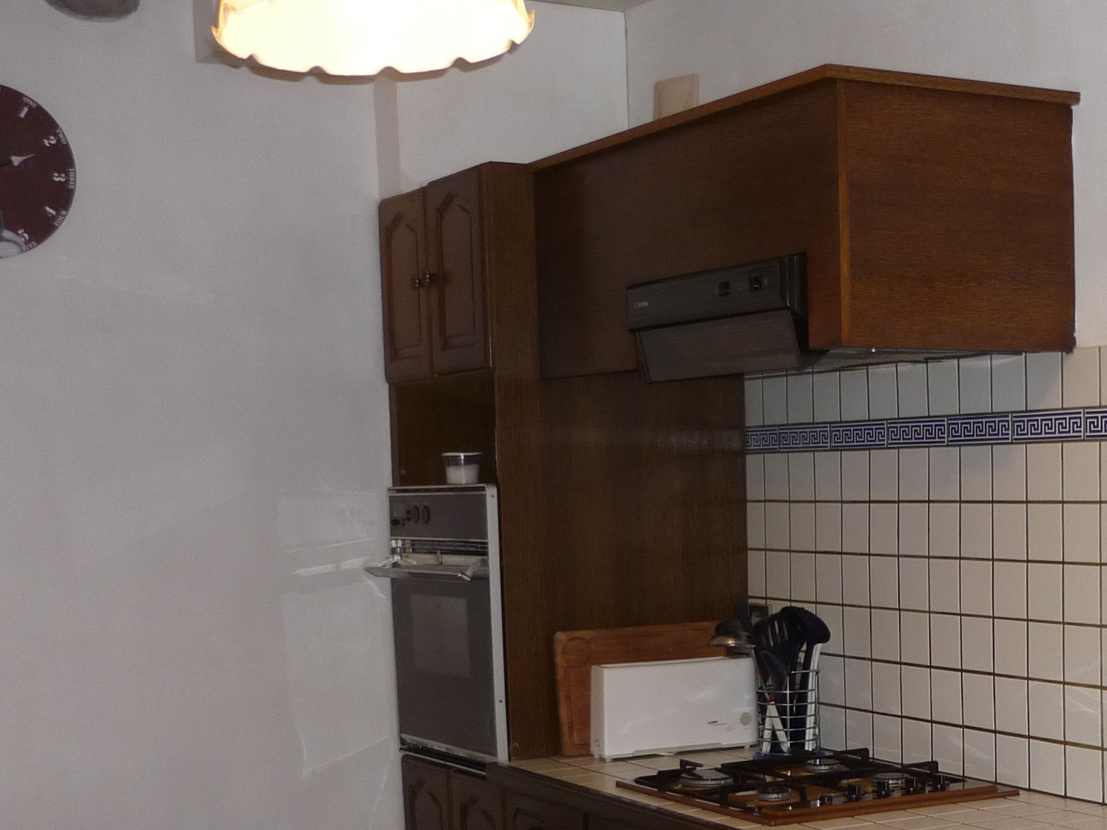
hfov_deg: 31.0
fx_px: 1919
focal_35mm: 60
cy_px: 673
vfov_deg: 24.0
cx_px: 954
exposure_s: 1/30
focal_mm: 5.5
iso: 160
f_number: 2.8
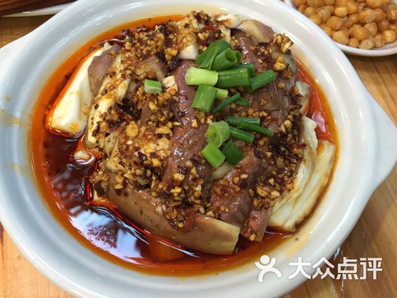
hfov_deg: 61.7
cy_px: 149
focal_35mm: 29
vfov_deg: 48.2
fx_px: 333
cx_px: 198
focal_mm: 4.15
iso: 200
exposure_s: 1/30
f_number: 2.2
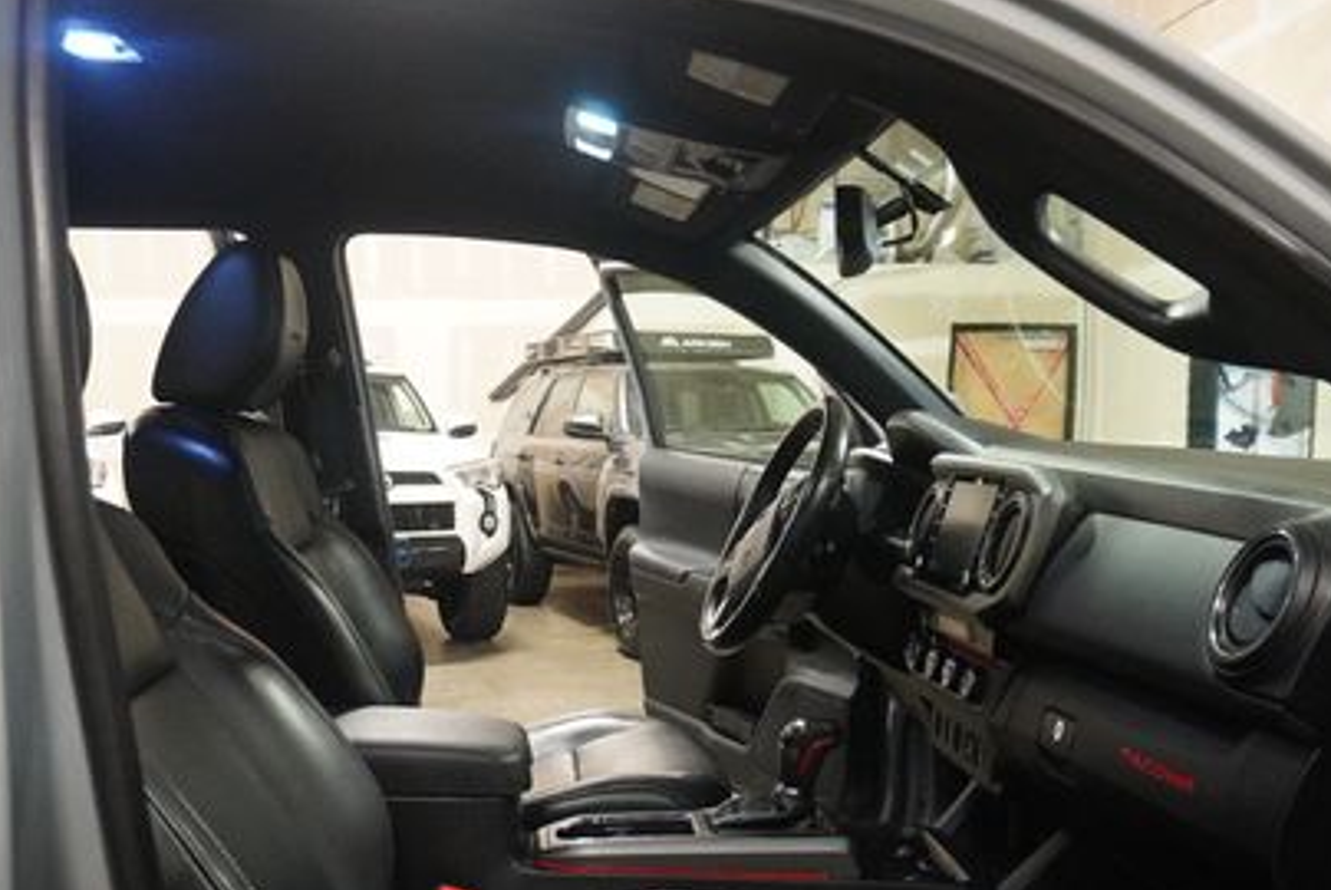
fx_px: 1406
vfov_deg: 34.8
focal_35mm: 38
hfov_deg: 50.6
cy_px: 582
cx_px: 639
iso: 6400
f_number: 3.5
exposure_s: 1/125
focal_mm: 16
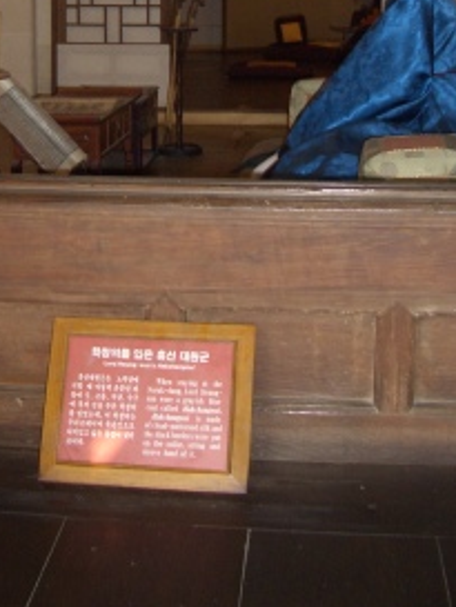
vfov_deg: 29.0
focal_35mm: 64
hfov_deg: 22.9
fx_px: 1123
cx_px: 224
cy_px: 60
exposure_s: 1/60
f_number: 2.6
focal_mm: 5.8
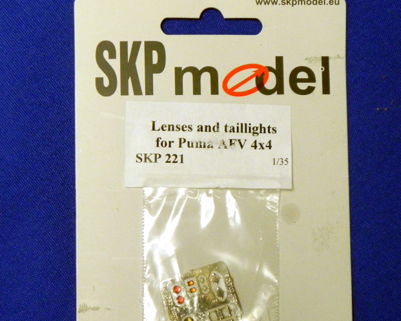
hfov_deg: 28.7
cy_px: 212
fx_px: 783
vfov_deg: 23.1
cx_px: 210
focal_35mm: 66
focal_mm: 7.3
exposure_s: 1/70.3
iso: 400
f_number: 3.2
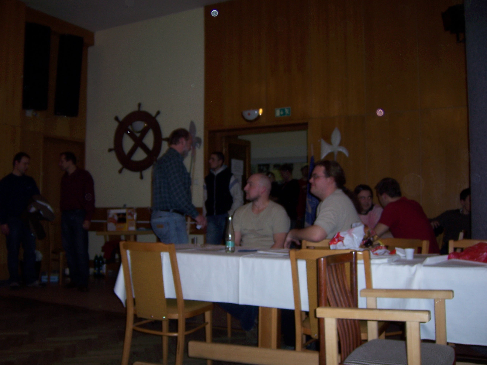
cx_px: 244
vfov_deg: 39.7
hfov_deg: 51.4
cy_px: 182
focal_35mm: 36
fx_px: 506
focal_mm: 6.2
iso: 80
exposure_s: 1/60
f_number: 2.8
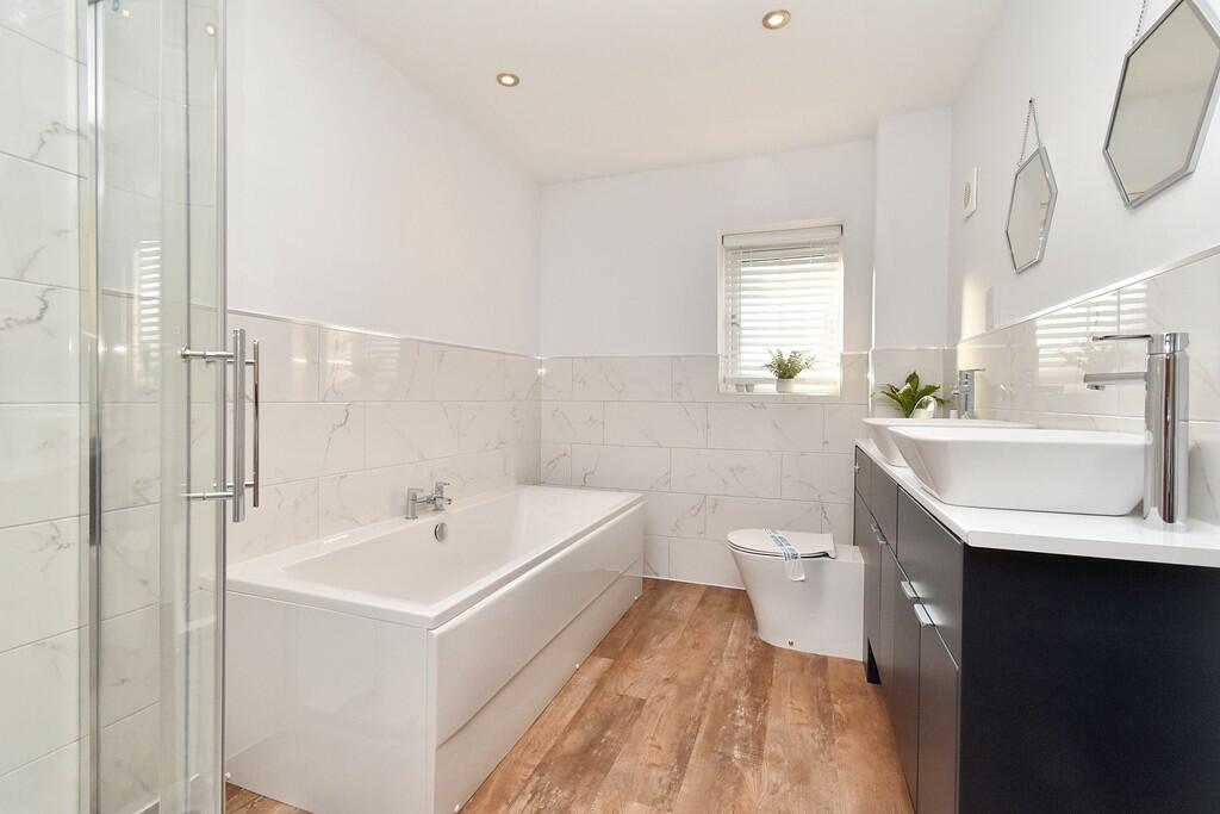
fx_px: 508
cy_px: 407
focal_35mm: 15
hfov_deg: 100.4
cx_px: 610
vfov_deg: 77.3
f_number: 10
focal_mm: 10
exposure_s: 1/200
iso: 800
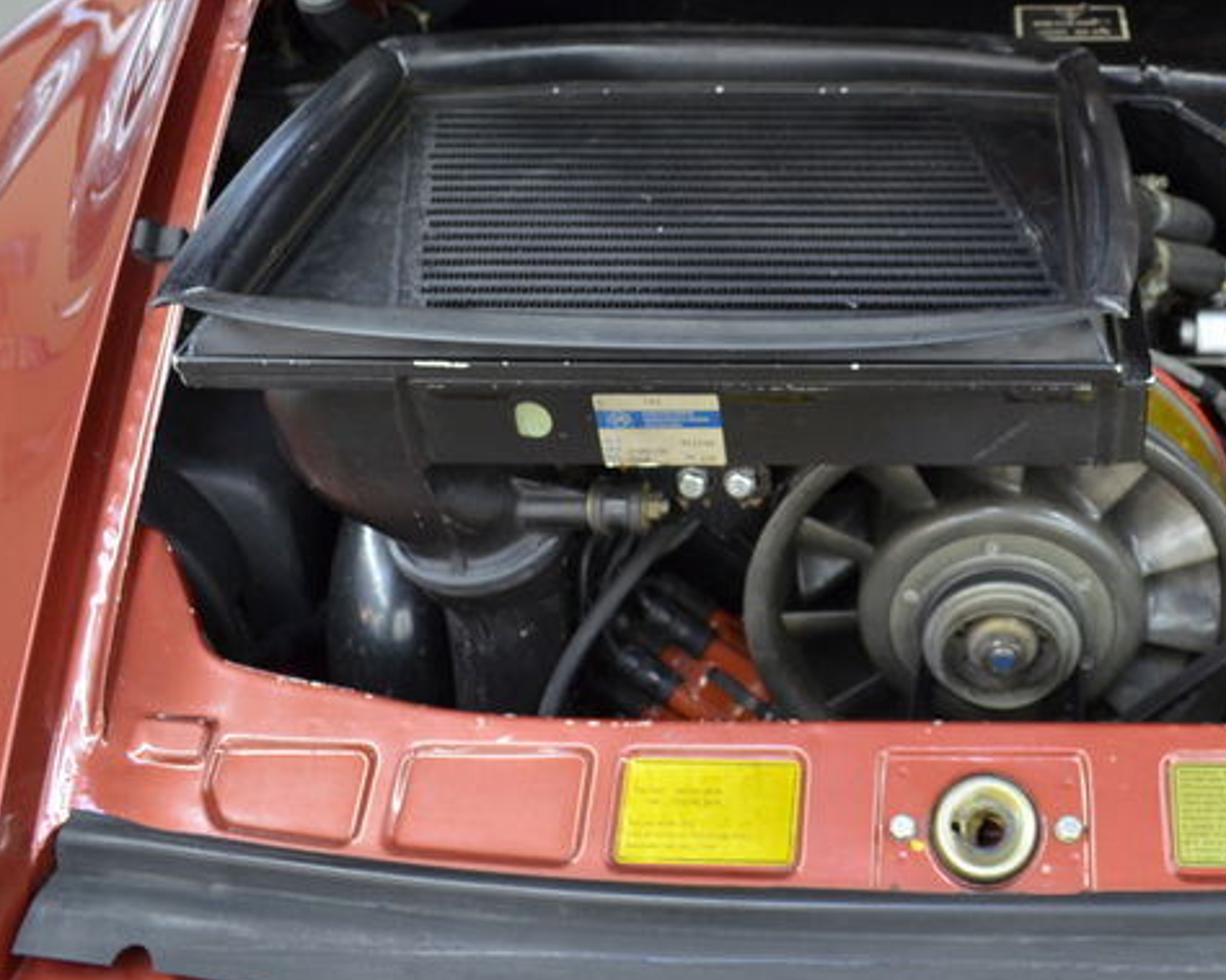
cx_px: 973
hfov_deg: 42.9
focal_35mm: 41
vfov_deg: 36.2
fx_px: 1487
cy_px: 344
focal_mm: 18
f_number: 3.5
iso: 900
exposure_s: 1/30
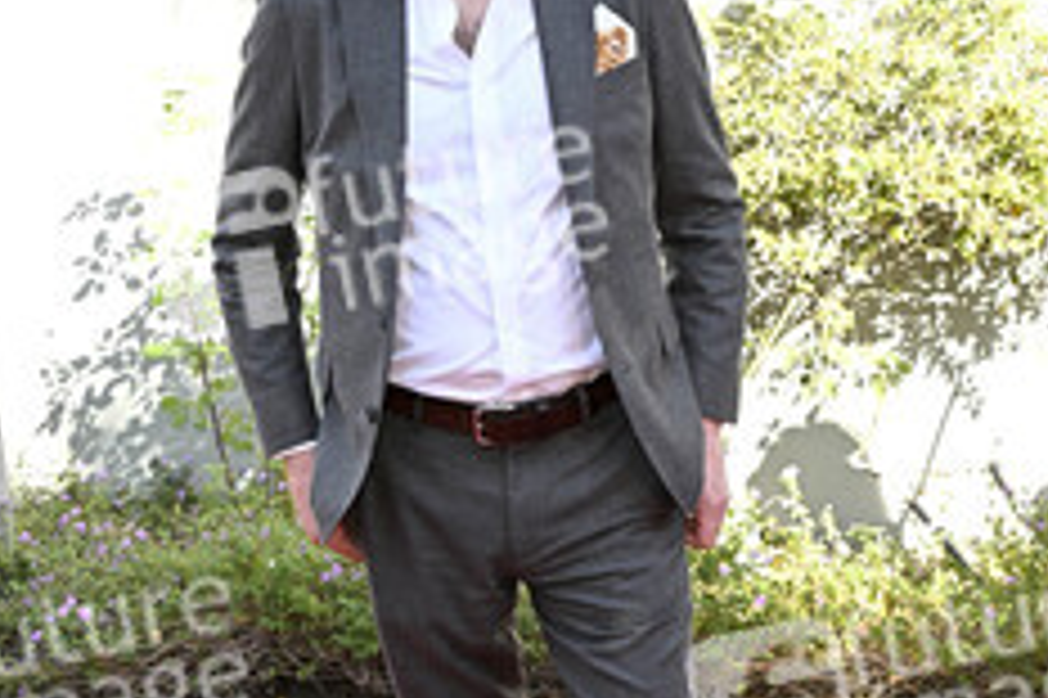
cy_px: 459
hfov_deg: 33.4
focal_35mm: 60
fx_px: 1745
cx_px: 508
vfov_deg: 22.5
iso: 640
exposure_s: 1/320
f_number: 5.6
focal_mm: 35
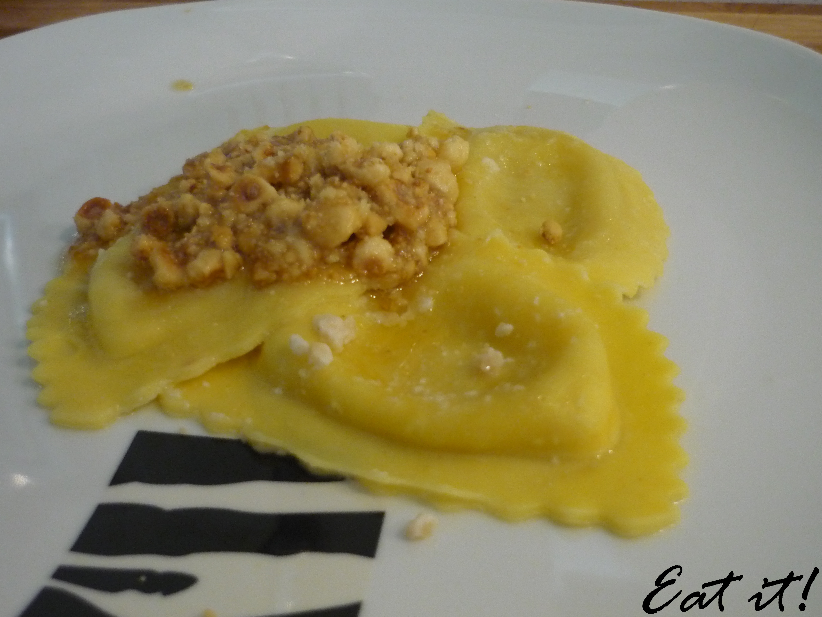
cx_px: 408
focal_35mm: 42
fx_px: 997
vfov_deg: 34.4
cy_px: 312
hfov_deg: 44.8
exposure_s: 1/30
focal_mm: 6.8
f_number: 3
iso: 400
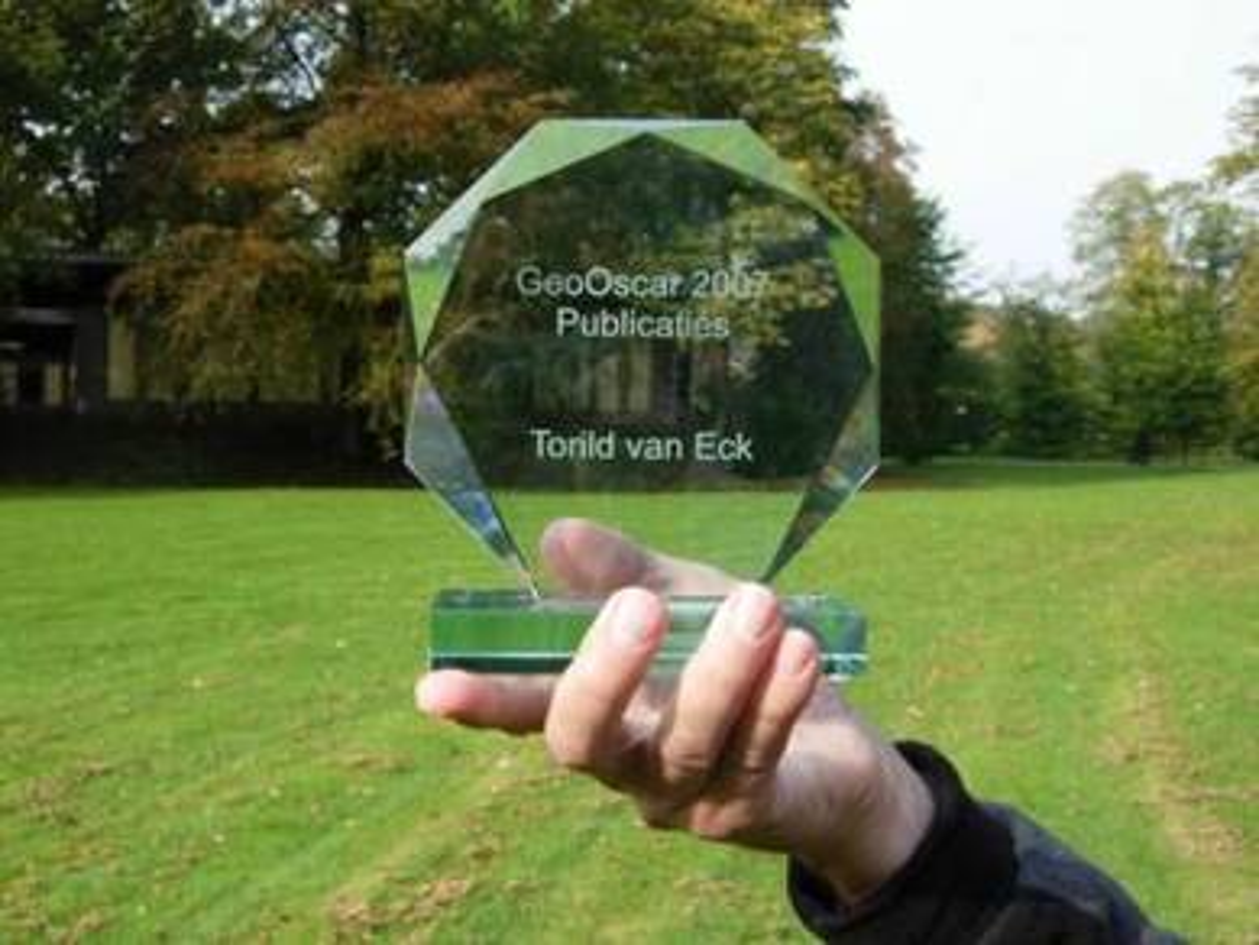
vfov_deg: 30.3
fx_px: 1746
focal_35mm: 48
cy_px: 472
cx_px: 630
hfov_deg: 39.6
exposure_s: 1/157
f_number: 4.9
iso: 50
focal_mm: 10.1
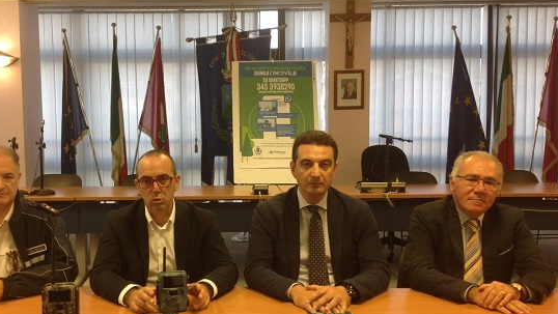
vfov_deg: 26.0
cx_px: 224
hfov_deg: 44.3
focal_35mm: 46
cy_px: 175
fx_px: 681
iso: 64
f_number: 2.4
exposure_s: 1/15
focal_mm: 4.28
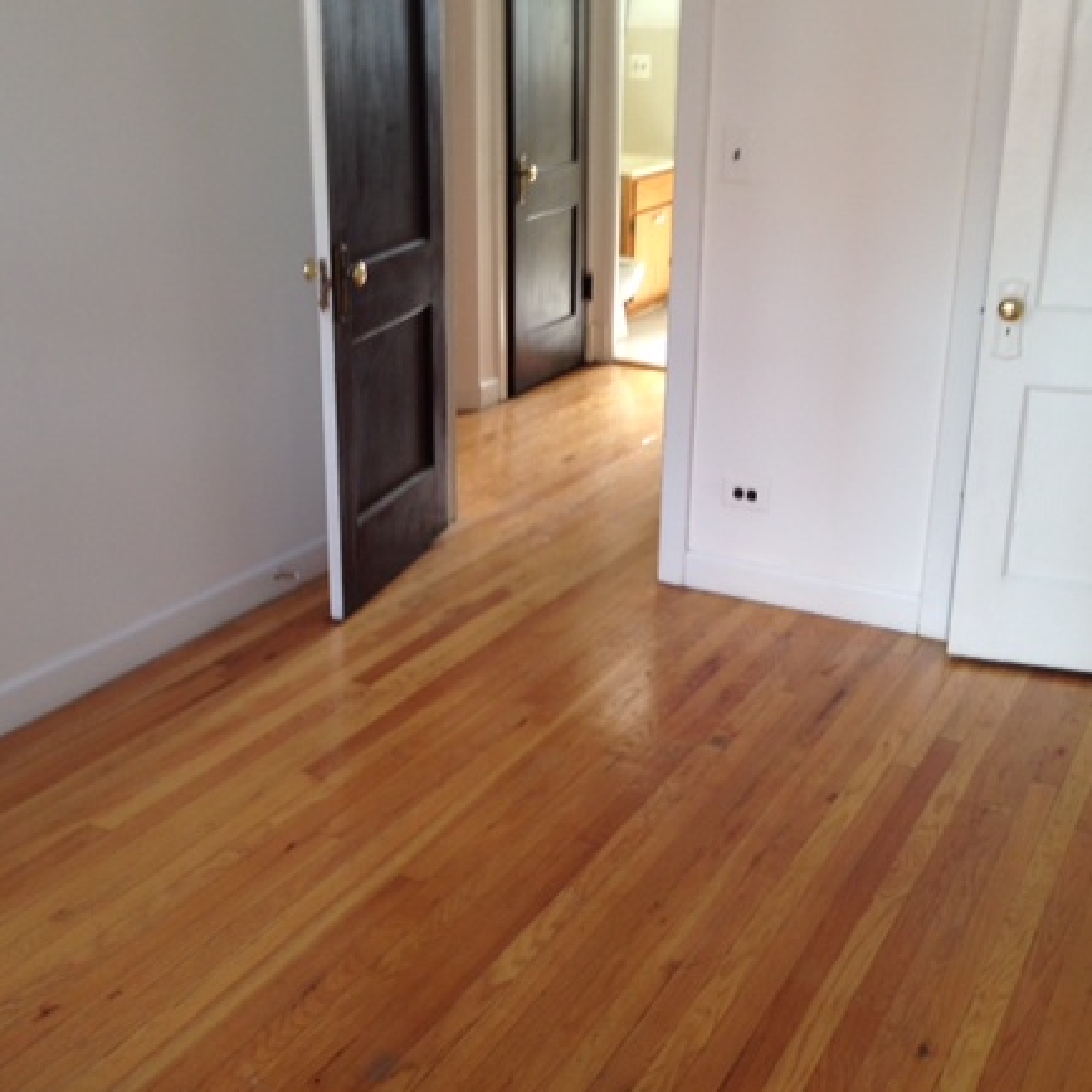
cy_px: 518
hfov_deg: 39.2
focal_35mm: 43
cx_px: 579
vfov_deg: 39.2
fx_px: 1535
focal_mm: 4.12
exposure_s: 1/30
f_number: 2.4
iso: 50
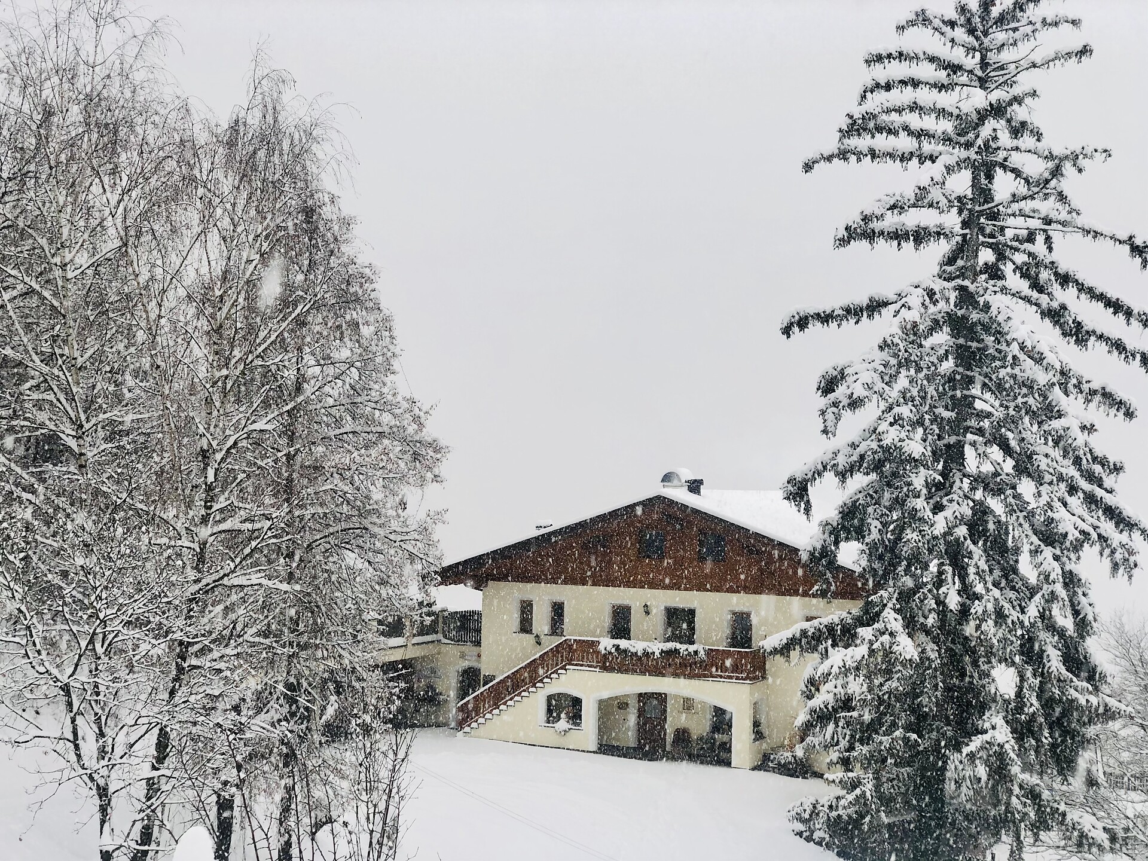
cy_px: 430
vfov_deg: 28.0
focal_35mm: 52
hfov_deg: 36.8
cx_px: 574
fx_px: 1725
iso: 20
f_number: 2.4
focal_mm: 6
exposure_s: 1/120
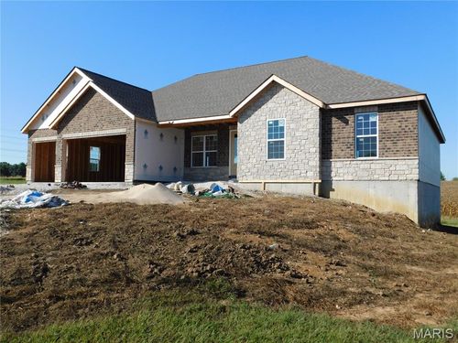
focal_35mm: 30
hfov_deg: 60.0
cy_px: 172
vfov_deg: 46.8
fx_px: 397
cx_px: 229
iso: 125
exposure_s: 1/1250
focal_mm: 5.3
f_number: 3.2
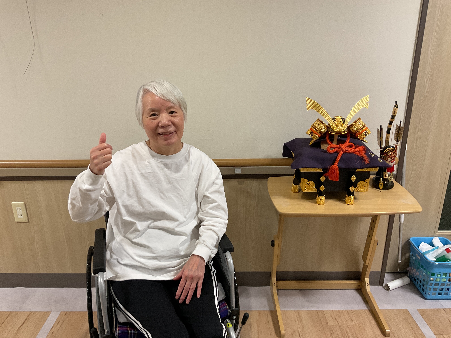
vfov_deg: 48.2
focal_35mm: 29
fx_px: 378
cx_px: 226
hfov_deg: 61.7
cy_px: 169
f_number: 1.8
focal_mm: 3
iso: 80
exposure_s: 1/60
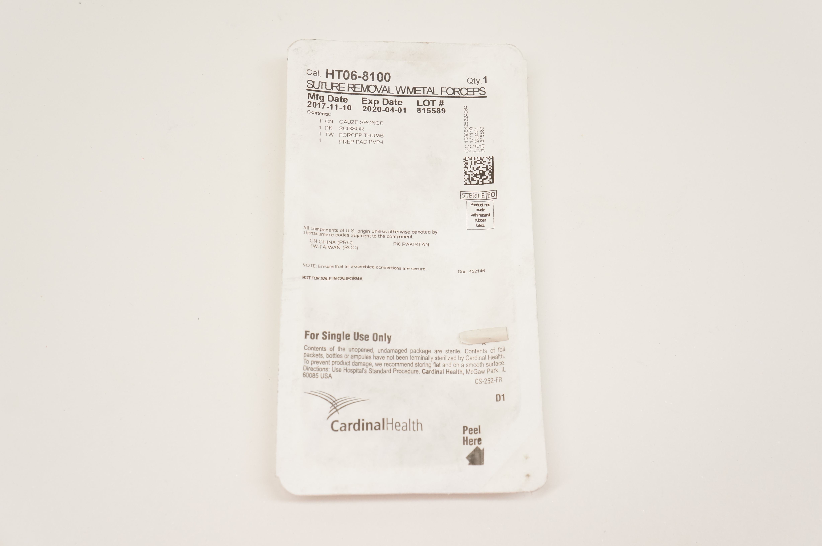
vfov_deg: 29.8
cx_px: 411
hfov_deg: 43.6
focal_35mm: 45
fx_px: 1026
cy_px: 273
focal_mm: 30
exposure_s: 1/125
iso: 800
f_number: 7.1
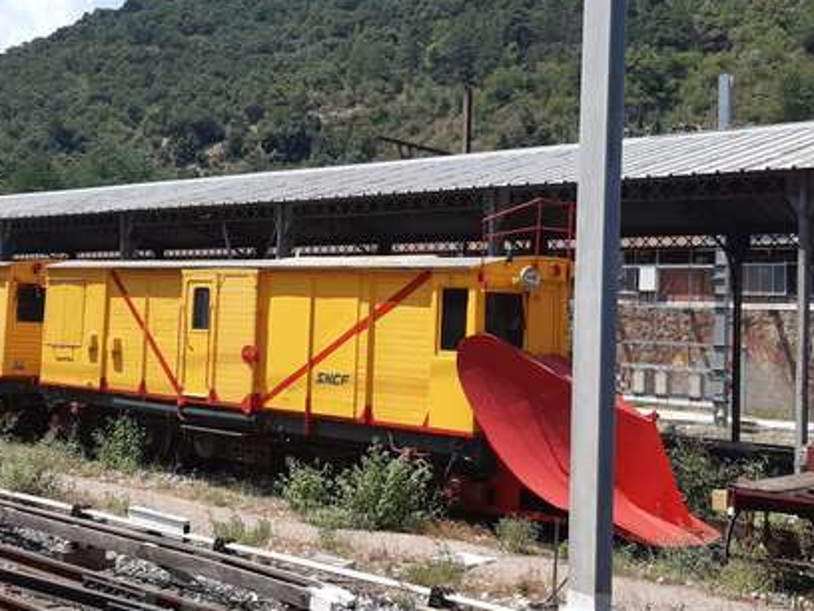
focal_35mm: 49
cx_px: 369
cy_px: 266
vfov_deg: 29.6
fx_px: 1152
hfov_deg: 38.9
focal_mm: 3.92
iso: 40
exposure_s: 1/1504
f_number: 1.7
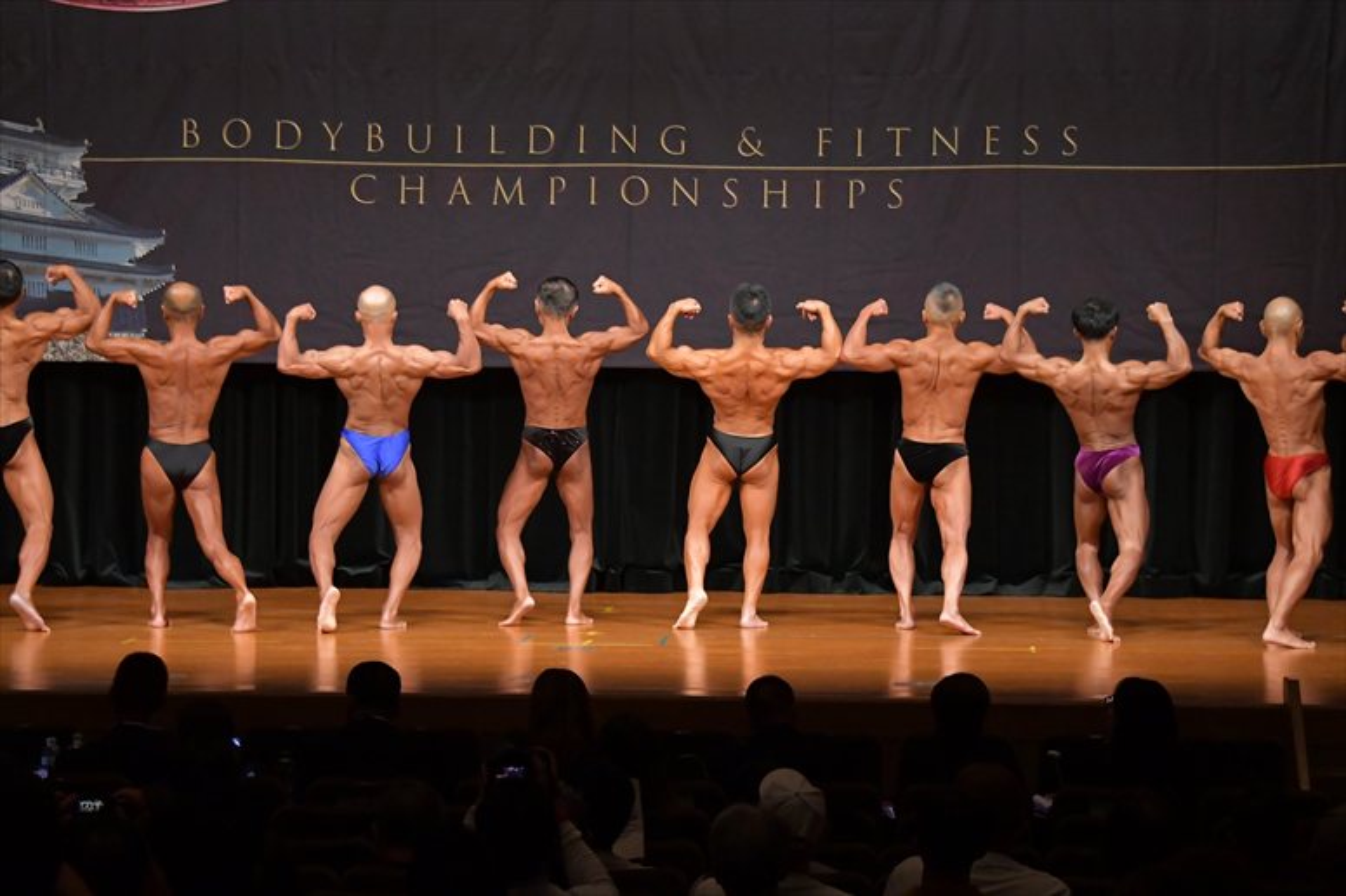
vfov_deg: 9.9
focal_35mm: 138
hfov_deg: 14.9
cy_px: 448
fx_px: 5157
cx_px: 673
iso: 5000
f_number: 5.6
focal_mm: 92
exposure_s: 1/400
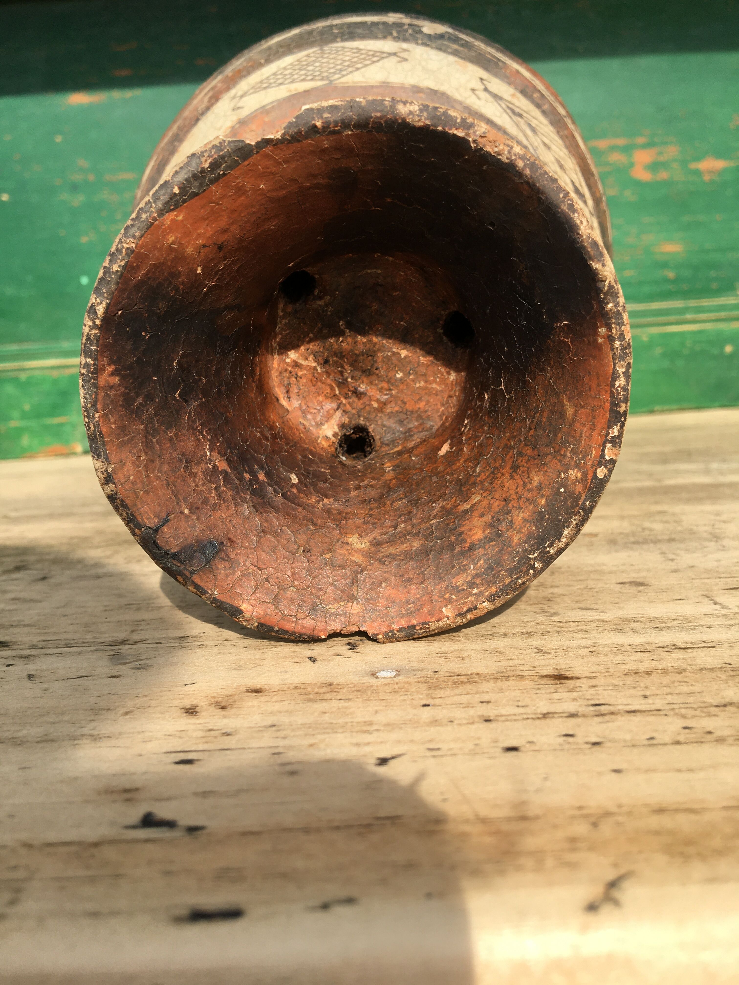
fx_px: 825
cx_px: 370
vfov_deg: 61.7
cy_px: 492
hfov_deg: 48.2
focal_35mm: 29
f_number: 2.2
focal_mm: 4.15
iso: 25
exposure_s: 1/1083
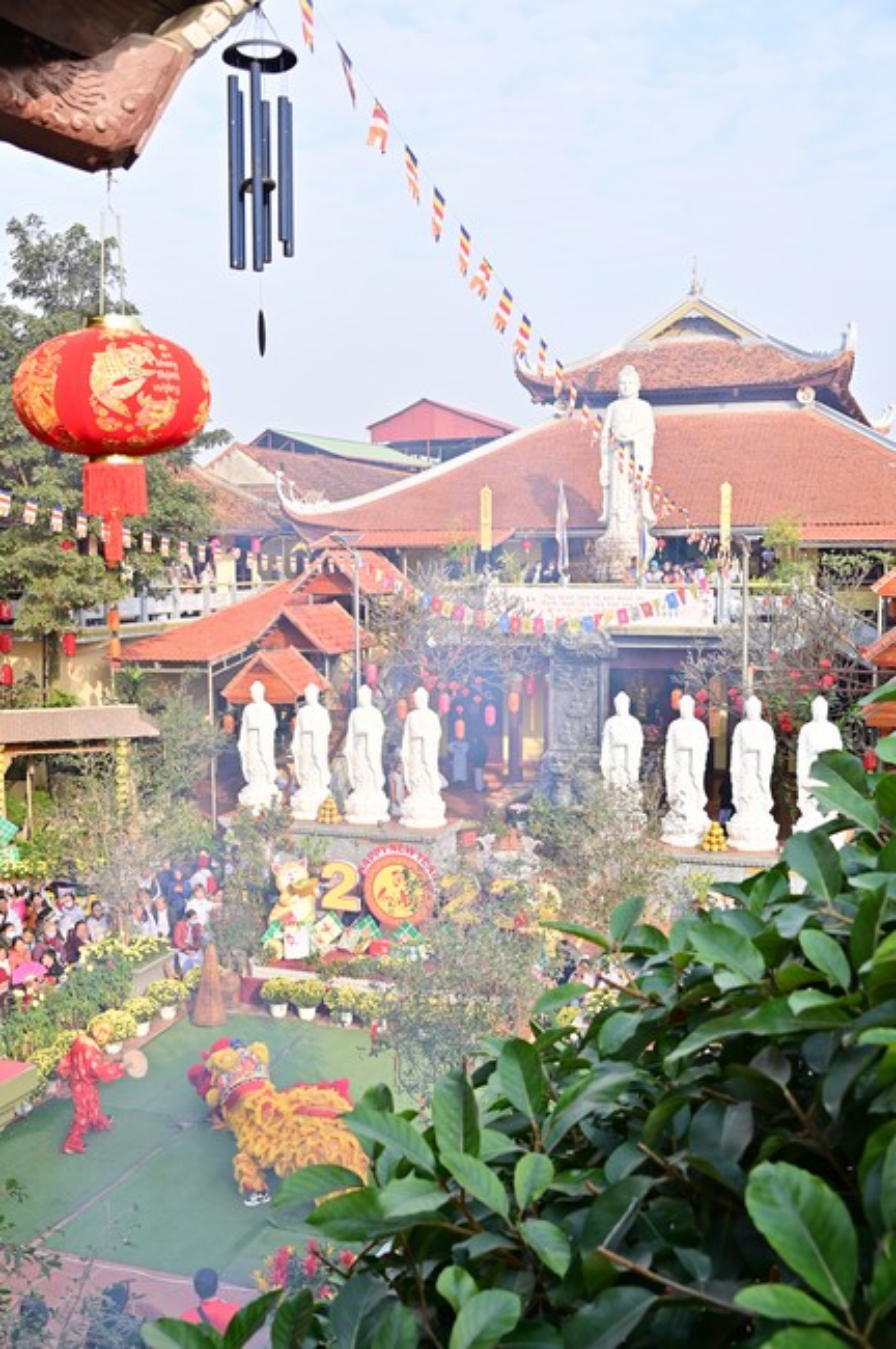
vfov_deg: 54.5
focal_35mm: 35
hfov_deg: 37.8
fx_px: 1309
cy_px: 674
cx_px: 448
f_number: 5.6
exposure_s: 1/160
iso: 100
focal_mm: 35
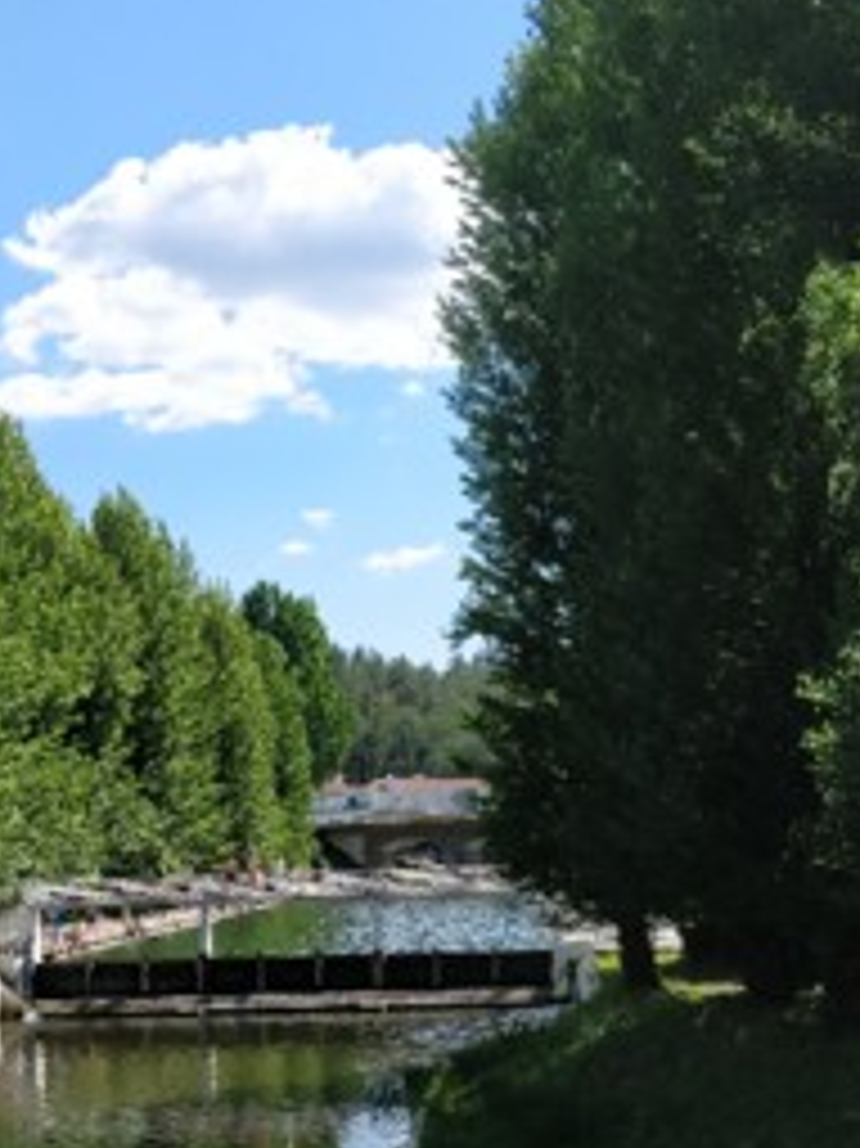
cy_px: 842
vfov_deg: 39.5
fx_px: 1558
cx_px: 322
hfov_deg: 30.7
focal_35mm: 47
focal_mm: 4.1
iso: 250
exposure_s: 1/2043
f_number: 1.7
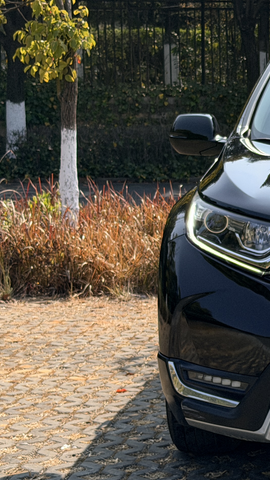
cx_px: 428
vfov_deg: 19.3
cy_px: 189
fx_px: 1413
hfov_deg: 10.5
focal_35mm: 111
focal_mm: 6.76
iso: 64
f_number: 1.78
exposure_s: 1/4878
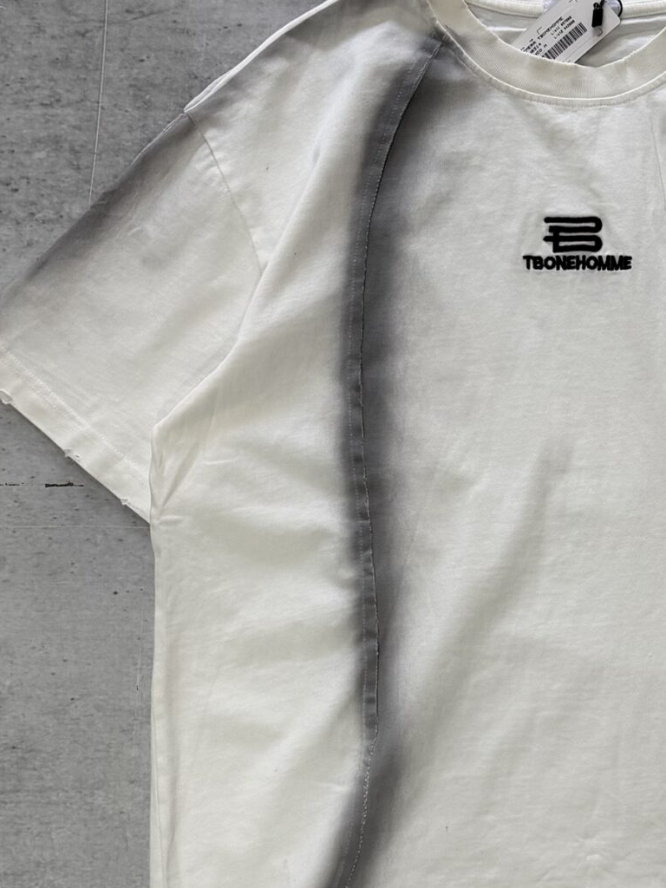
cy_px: 508
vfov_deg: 32.1
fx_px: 1539
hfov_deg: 23.8
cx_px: 591
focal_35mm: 60
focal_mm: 6.76
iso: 64
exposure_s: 1/121
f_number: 1.78
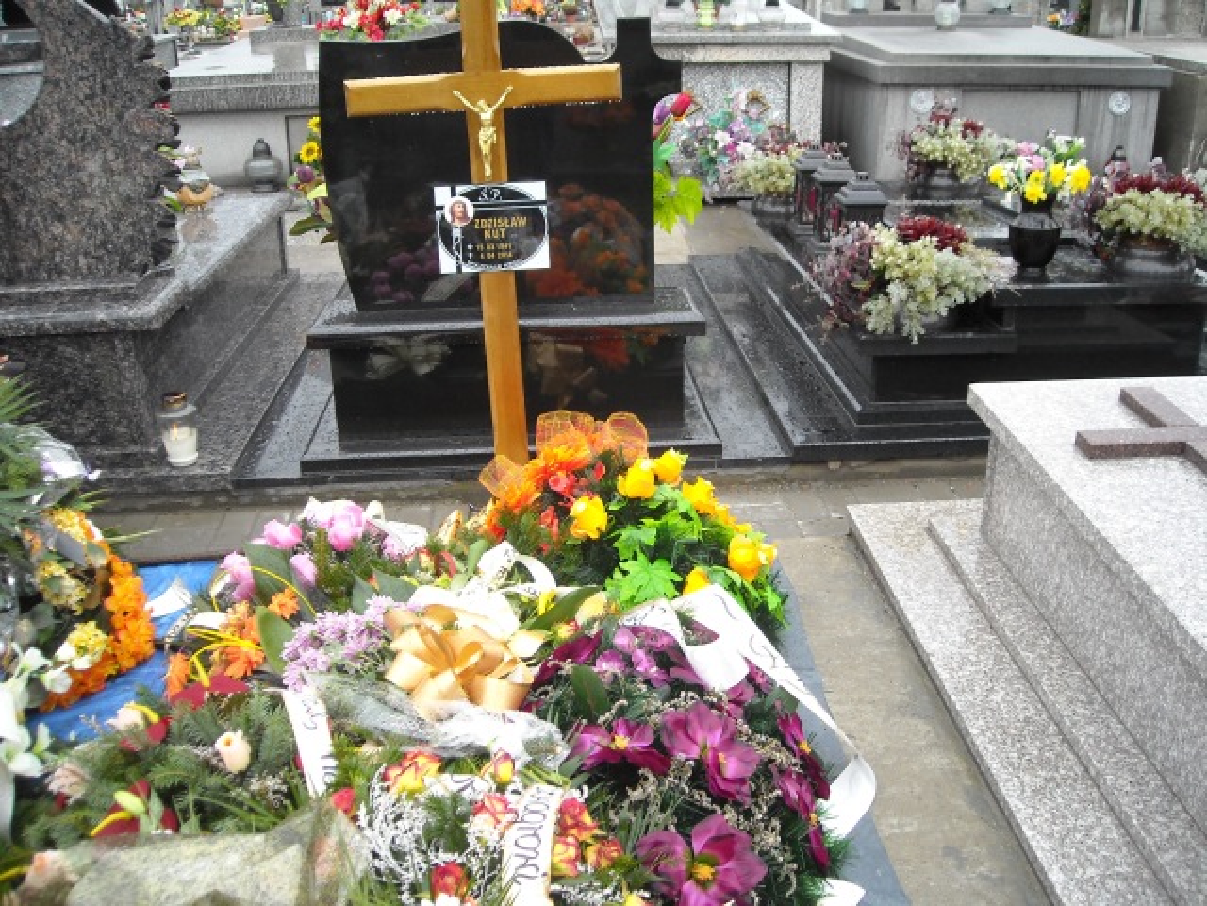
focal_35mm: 35
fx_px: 1220
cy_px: 453
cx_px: 604
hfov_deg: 52.6
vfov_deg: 40.7
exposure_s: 1/154
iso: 64
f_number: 2.8
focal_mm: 5.7
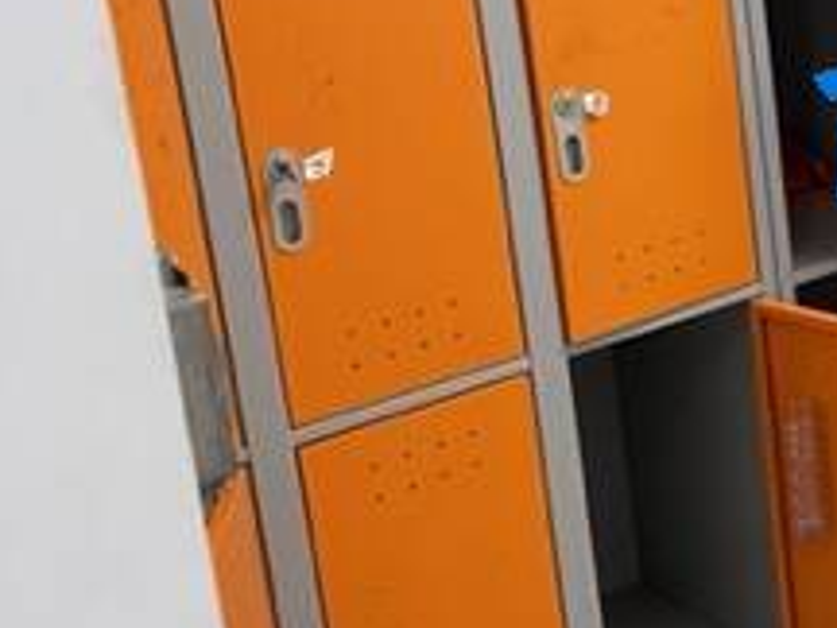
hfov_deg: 22.5
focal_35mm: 77
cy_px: 85
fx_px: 1862
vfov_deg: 18.9
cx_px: 1108
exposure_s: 1/60
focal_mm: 4.2
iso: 125
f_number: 1.6
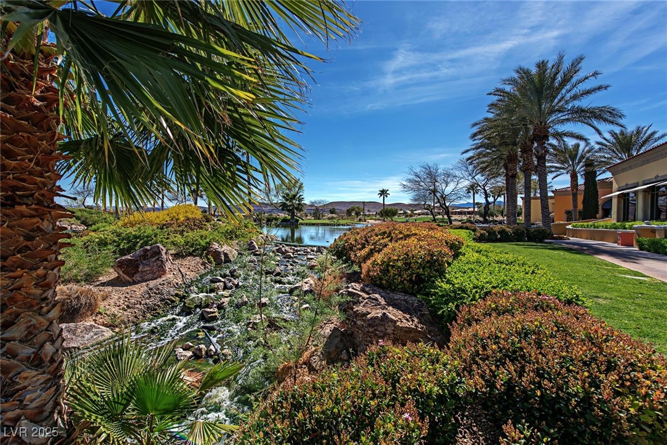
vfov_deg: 81.2
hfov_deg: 104.2
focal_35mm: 14
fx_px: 259
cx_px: 334
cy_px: 222
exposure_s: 1/250
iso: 100
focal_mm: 14
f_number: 8
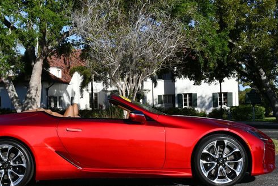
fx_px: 487
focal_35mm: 63
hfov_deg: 31.8
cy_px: 88
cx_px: 118
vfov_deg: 21.6
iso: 100
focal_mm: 24
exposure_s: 1/320
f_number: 9
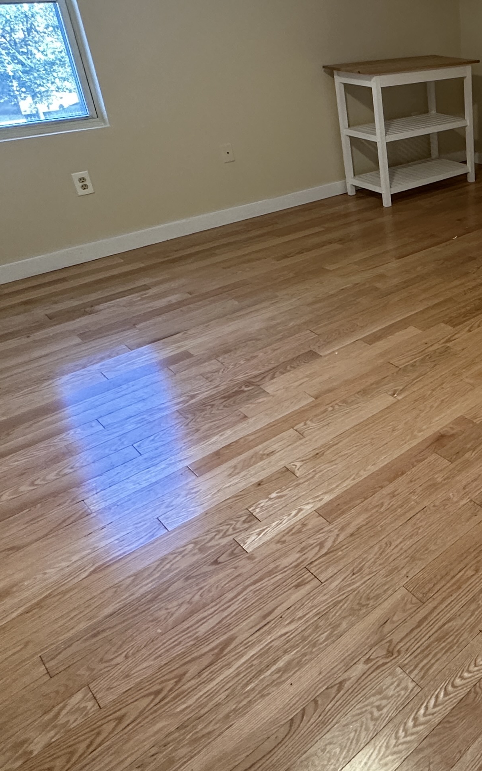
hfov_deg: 34.9
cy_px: 278
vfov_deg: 60.2
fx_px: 652
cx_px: 530
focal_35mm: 31
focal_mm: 2.22
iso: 320
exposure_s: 1/60
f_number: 2.2
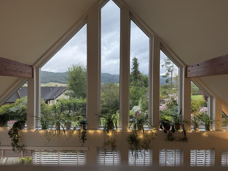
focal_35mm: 24
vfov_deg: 56.8
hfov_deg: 71.6
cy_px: 86
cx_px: 114
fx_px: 158
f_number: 1.78
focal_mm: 6.76
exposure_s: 1/146
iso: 64
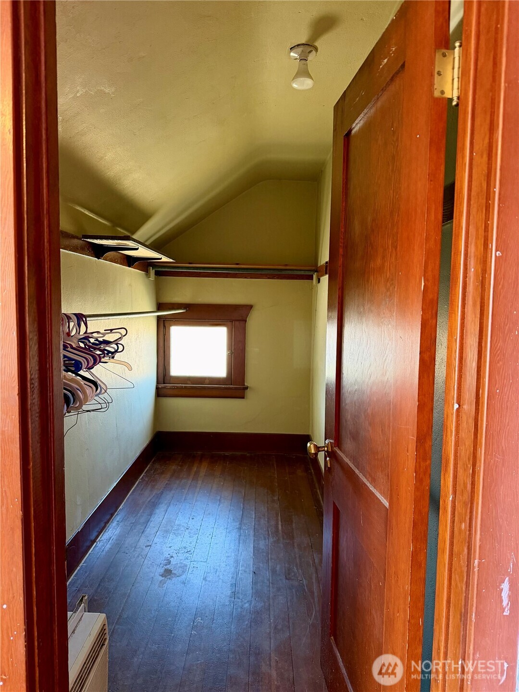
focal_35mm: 24
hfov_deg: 56.8
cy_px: 346
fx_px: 480
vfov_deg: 71.6
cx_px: 260
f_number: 1.78
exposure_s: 1/60
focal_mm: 6.76
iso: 320
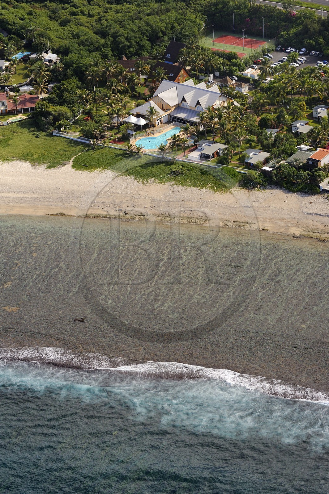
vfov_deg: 18.3
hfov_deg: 12.2
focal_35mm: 112
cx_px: 164
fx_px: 1538
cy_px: 247
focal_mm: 112
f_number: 9
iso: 800
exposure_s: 1/1250
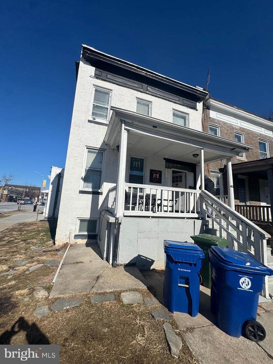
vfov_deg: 102.1
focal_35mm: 14
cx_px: 136
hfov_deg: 85.7
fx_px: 147
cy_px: 182
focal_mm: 2.22
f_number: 2.2
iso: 40
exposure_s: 1/4630
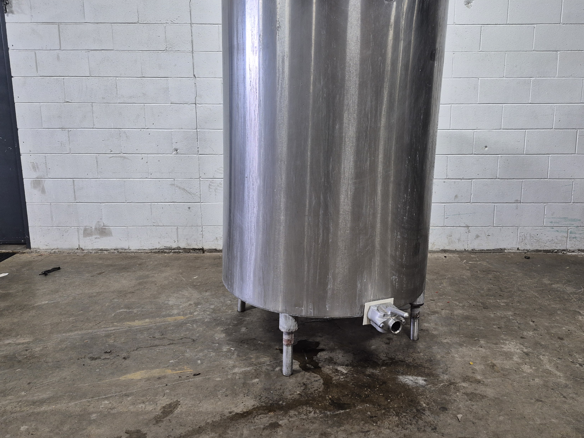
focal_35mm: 28
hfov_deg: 63.1
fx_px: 472
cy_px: 182
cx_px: 337
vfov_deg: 49.5
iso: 250
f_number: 1.8
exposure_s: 1/120
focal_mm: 5.4
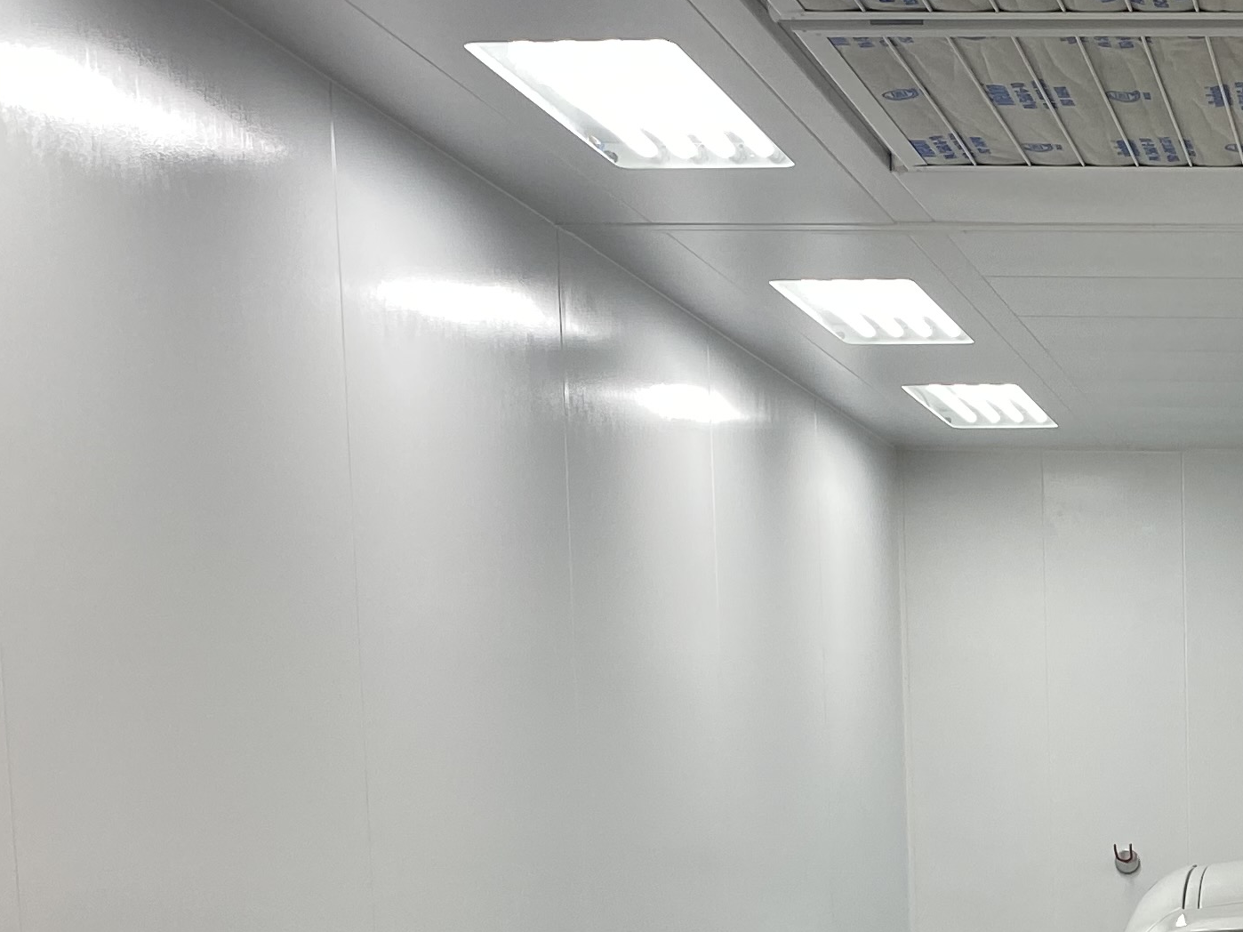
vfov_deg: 18.4
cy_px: 1183
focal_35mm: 75
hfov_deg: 23.9
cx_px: 1441
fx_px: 2693
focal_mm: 4.25
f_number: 1.8
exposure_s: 1/108
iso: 32
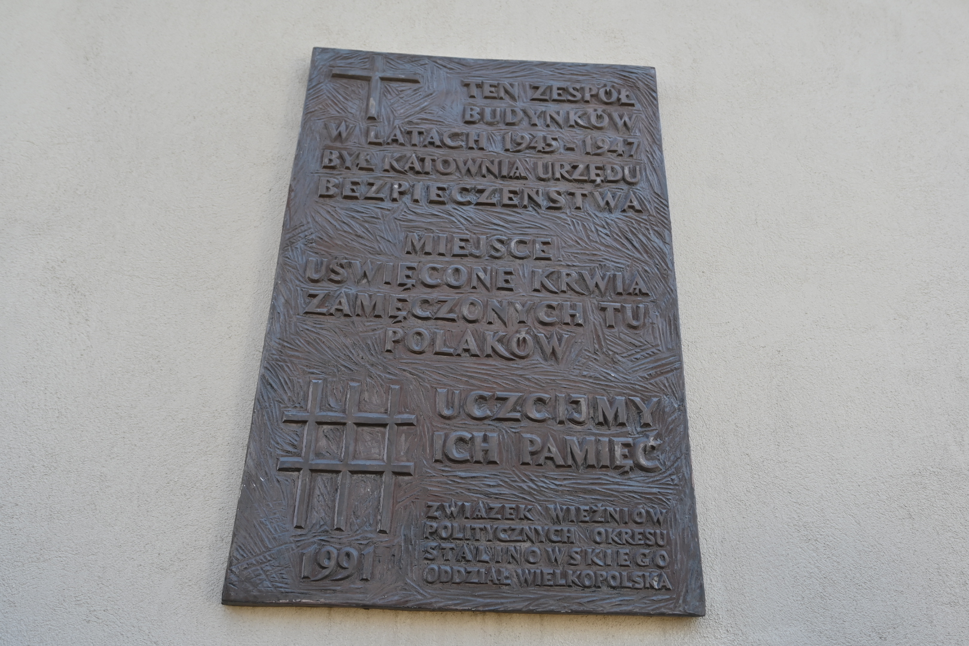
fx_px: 592
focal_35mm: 22
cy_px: 323
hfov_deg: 78.6
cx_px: 484
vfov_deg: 57.2
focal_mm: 22
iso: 125
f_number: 5
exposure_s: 1/200
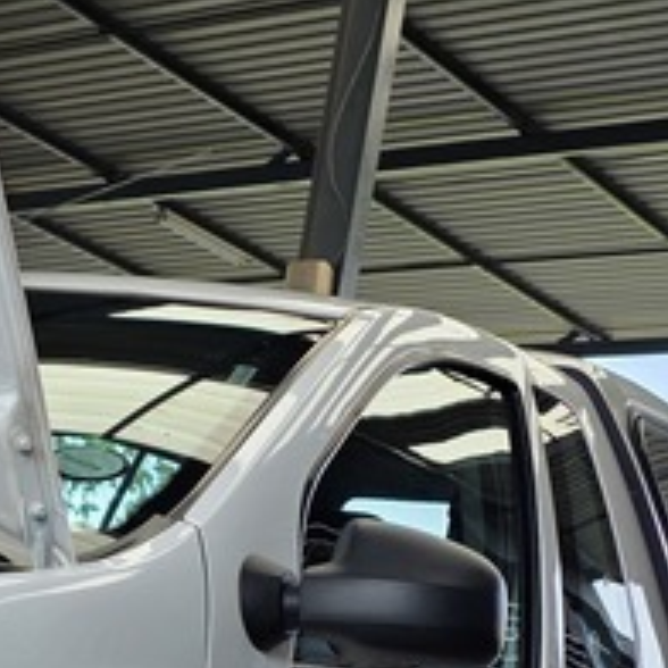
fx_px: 2314
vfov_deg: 16.1
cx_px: -365
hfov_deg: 15.1
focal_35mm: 106
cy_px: 682
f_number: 1.7
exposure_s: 1/1567
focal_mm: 6.25
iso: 80
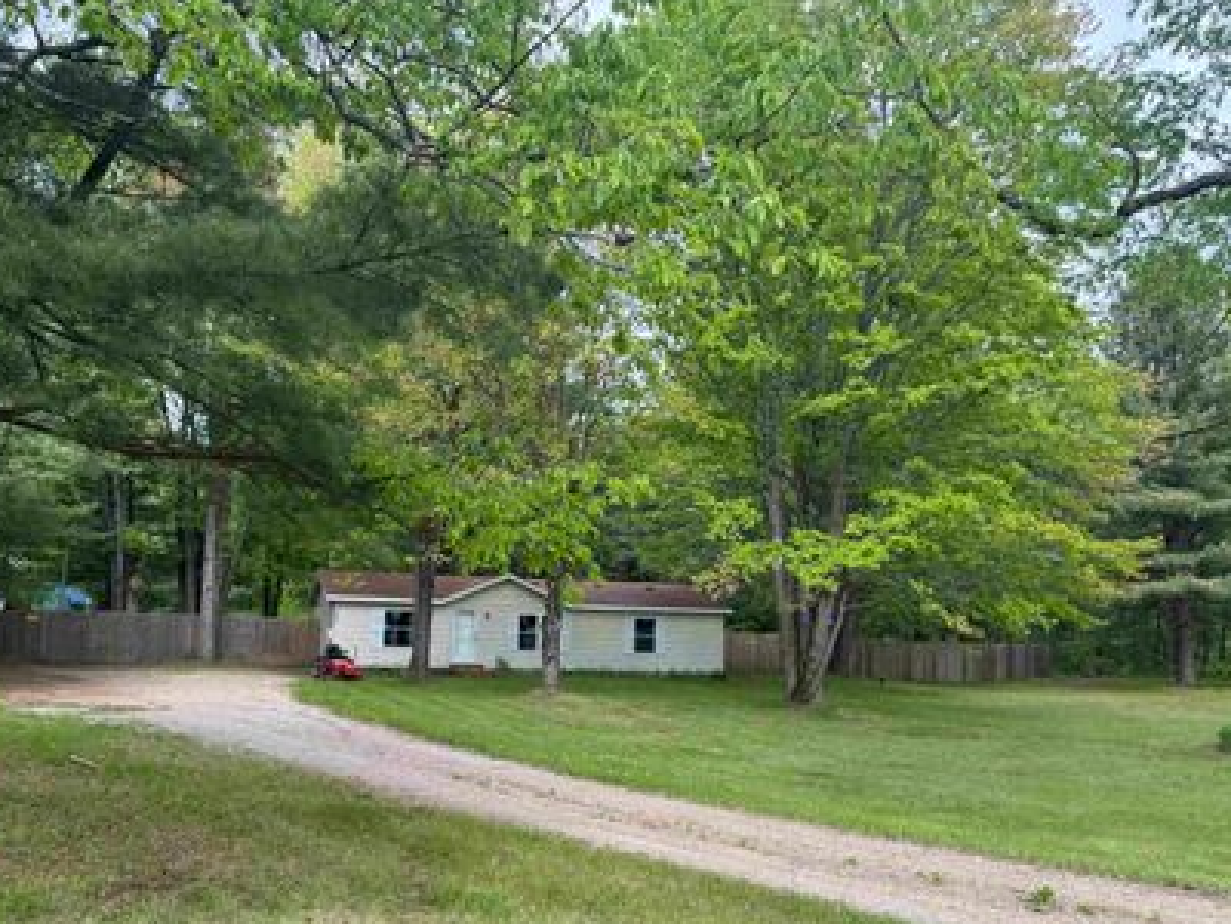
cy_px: 565
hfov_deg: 59.7
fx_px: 1067
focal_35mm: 30
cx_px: 529
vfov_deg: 46.5
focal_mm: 6.76
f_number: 1.78
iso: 80
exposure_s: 1/792
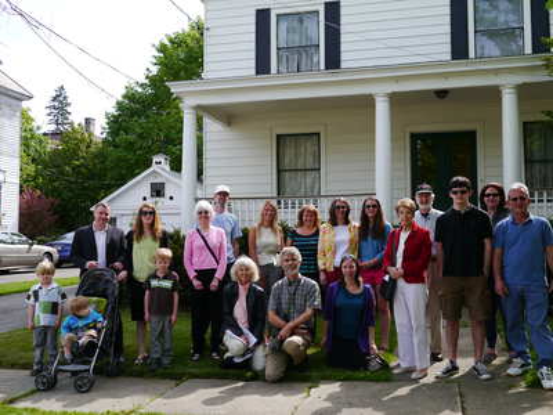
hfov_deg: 46.8
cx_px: 276
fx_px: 639
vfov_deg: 36.0
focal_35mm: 40
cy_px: 208
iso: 160
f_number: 4
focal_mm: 20
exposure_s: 1/500
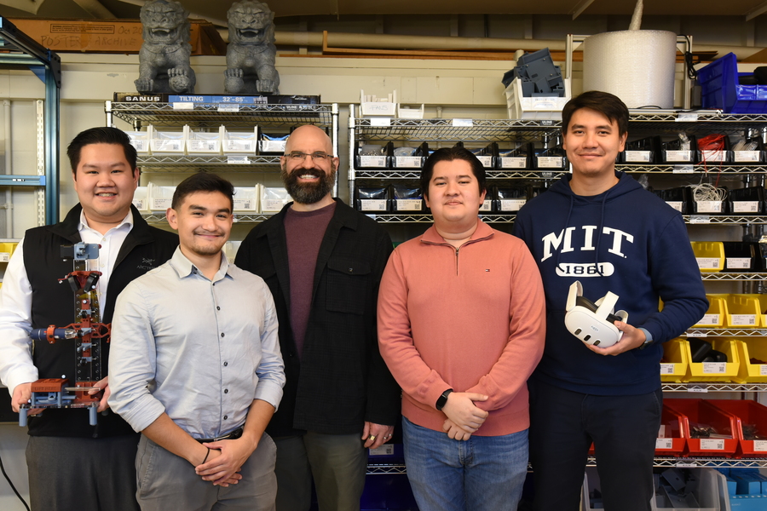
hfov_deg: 50.7
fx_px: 810
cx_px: 384
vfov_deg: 35.1
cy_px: 256
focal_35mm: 38
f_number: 5.6
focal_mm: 38
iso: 1600
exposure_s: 1/100
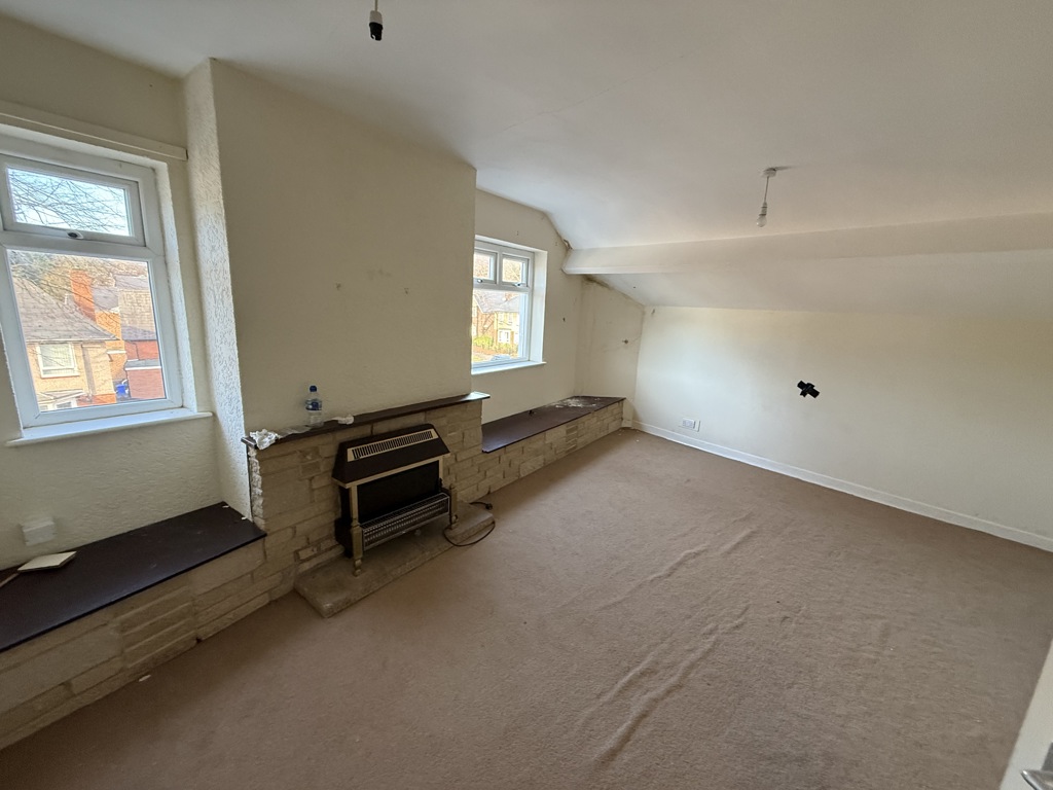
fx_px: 426
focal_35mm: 14
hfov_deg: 102.1
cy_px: 395
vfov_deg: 85.7
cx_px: 526
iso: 320
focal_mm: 2.22
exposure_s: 1/73
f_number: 2.2
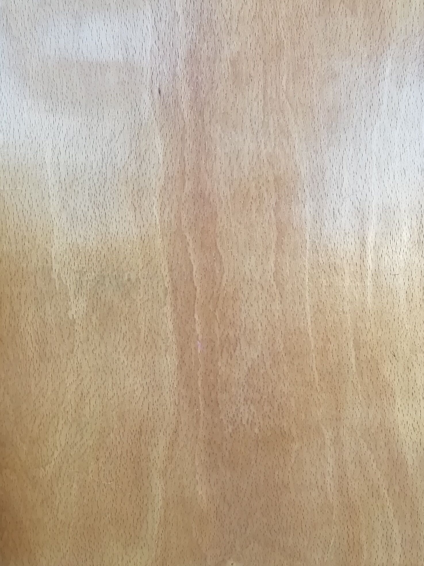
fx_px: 898
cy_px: 216
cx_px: 246
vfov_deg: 34.8
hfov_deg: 26.5
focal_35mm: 55
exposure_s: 1/60
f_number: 2.2
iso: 64
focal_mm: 3.21
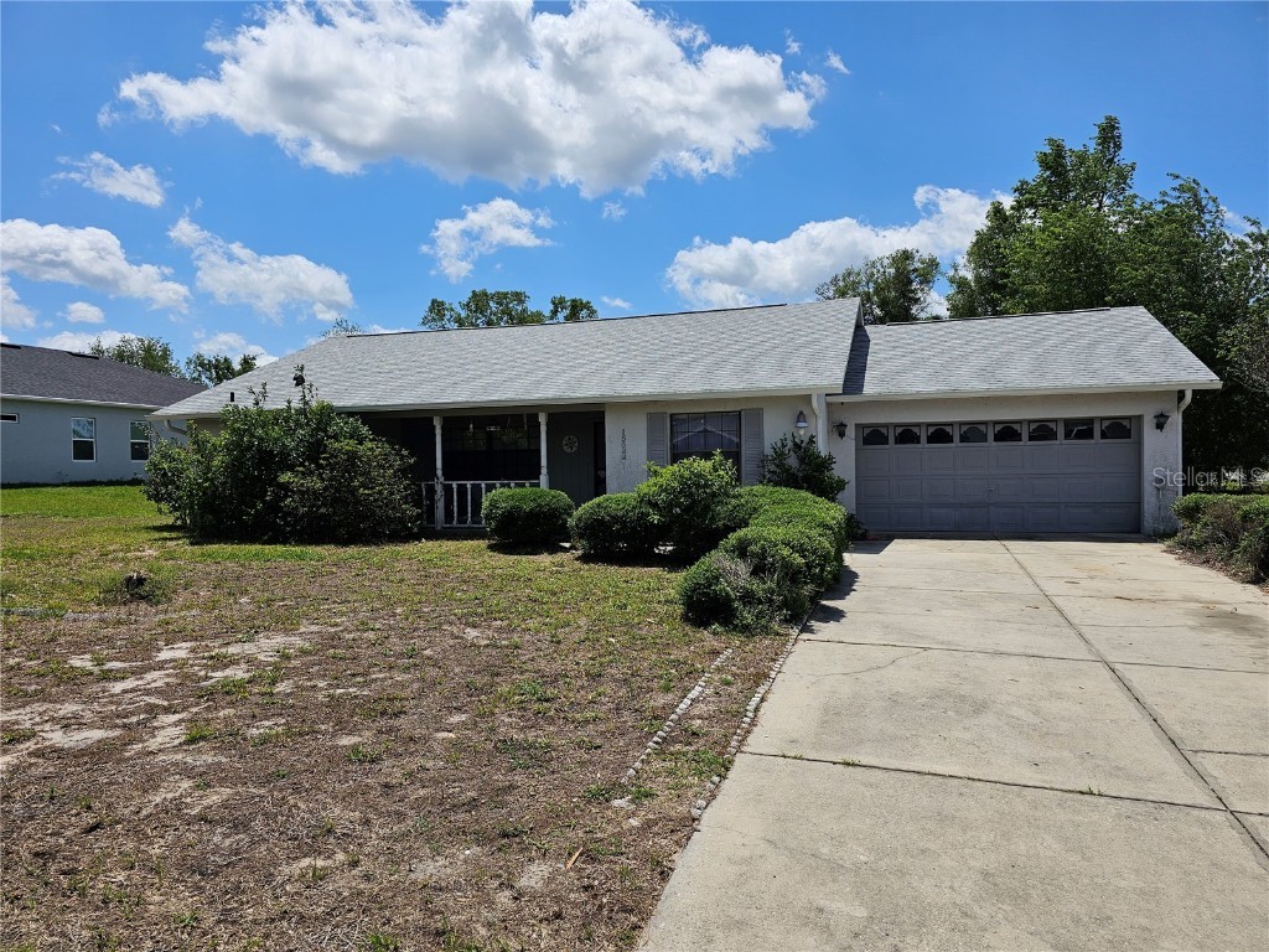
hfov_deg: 73.9
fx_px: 843
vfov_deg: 58.9
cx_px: 634
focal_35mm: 23
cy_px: 476
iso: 10
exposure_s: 1/1441
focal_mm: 6.3
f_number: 1.7
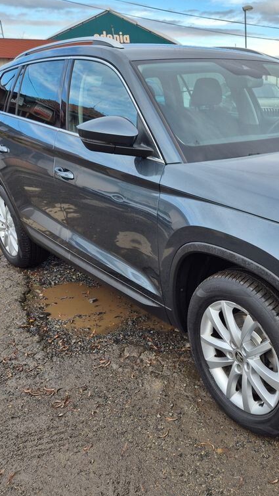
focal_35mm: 34
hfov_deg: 32.0
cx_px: 278
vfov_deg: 58.0
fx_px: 447
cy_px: 249
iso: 25
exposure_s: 1/506
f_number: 1.8
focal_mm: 5.4
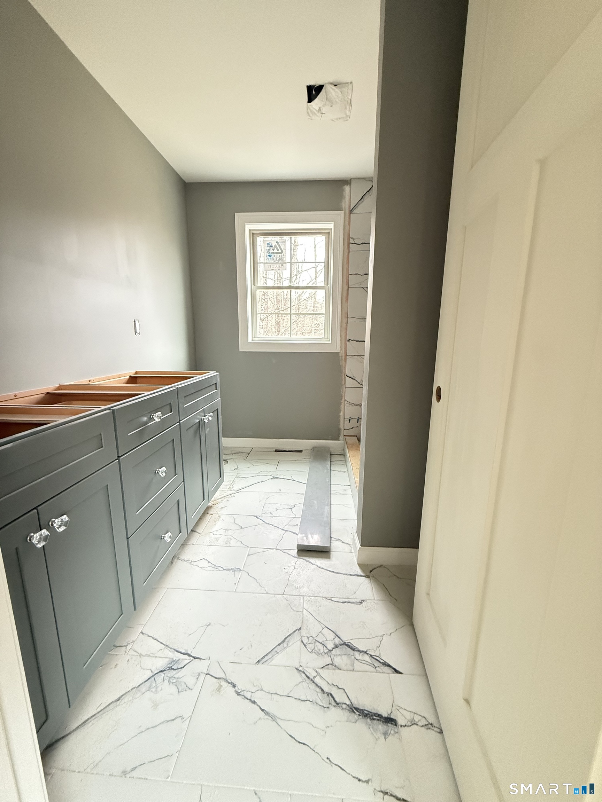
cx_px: 301
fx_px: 325
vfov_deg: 102.1
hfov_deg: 85.7
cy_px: 401
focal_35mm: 14
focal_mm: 2.22
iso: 800
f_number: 2.2
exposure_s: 1/60
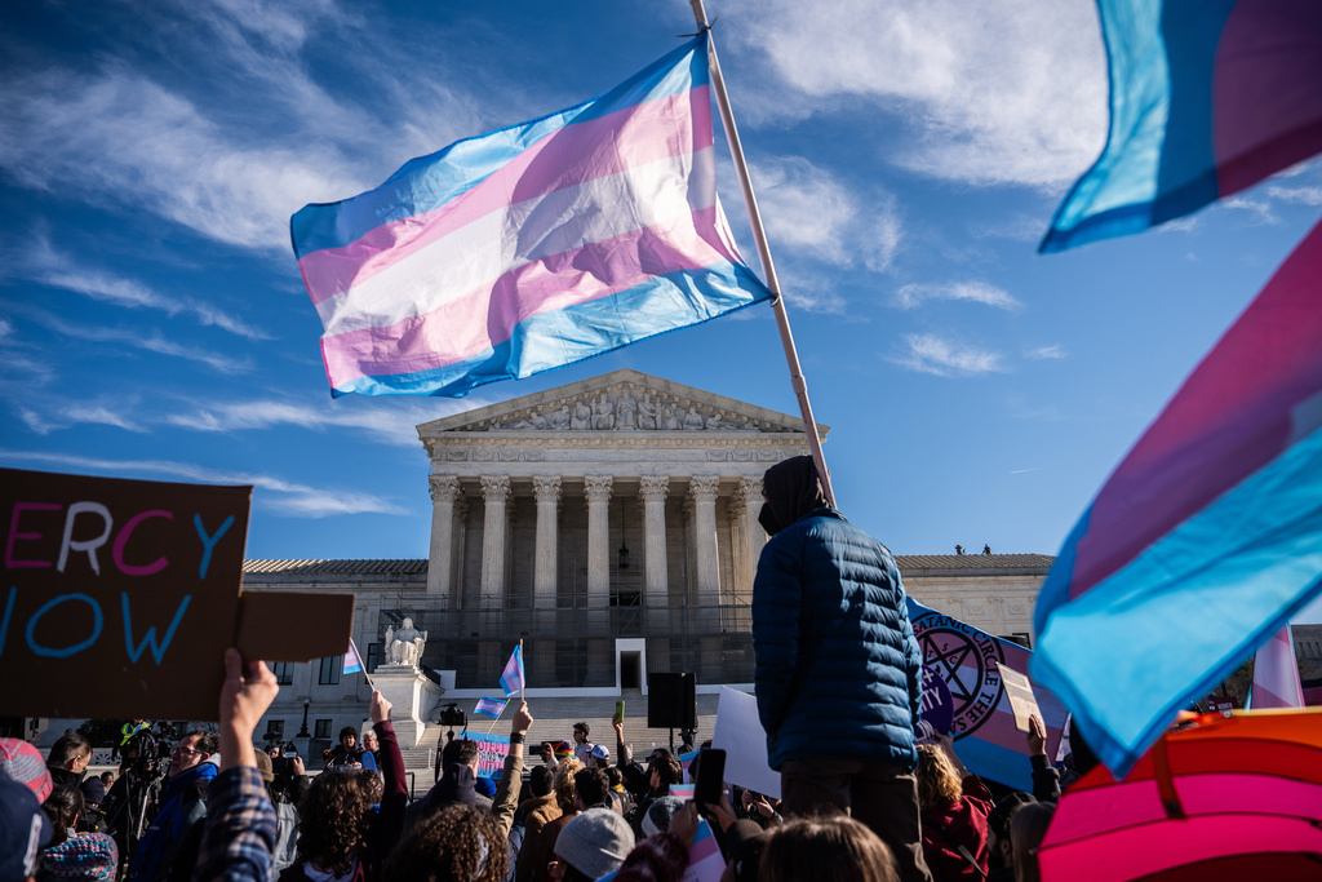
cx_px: 661
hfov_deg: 73.7
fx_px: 881
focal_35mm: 24
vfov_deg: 53.1
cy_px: 441
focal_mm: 24
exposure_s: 1/3200
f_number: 4
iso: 125
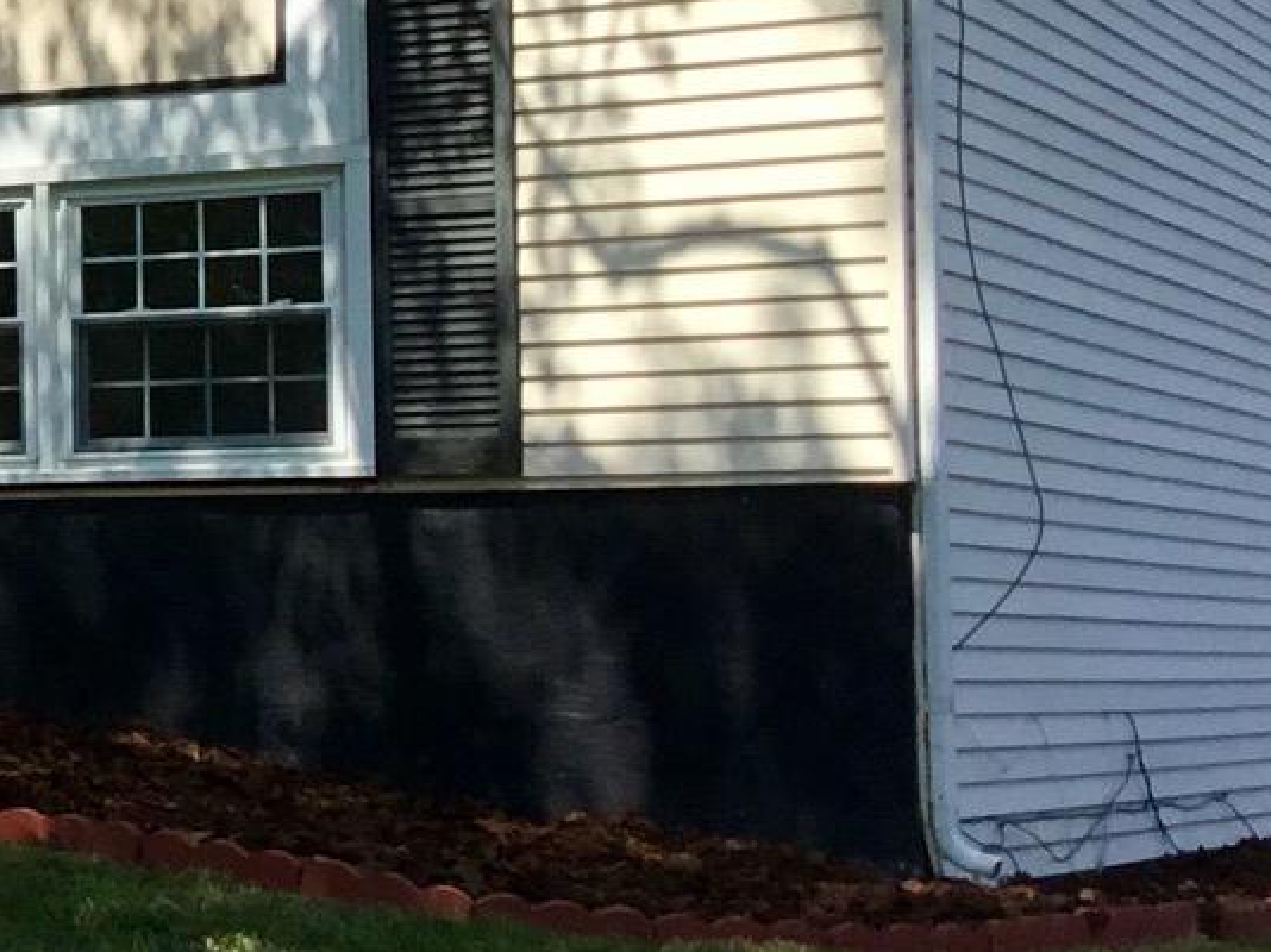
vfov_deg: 12.4
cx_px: -916
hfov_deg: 14.8
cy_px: 288
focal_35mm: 119
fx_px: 4367
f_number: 2.4
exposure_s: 1/1087
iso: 25
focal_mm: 3.3
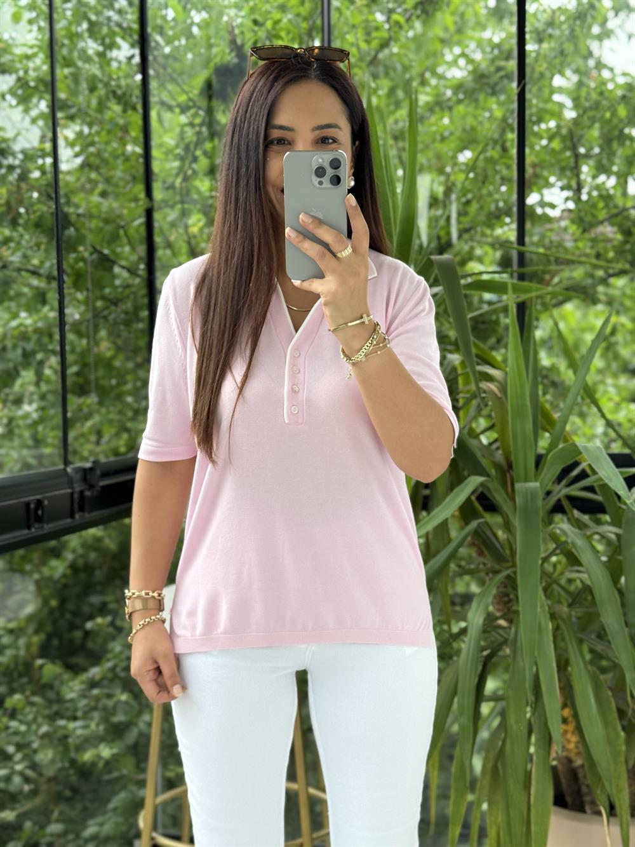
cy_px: 424
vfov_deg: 39.7
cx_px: 318
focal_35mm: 48
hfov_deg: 30.3
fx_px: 1174
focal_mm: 6.76
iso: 100
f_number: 1.78
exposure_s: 1/125
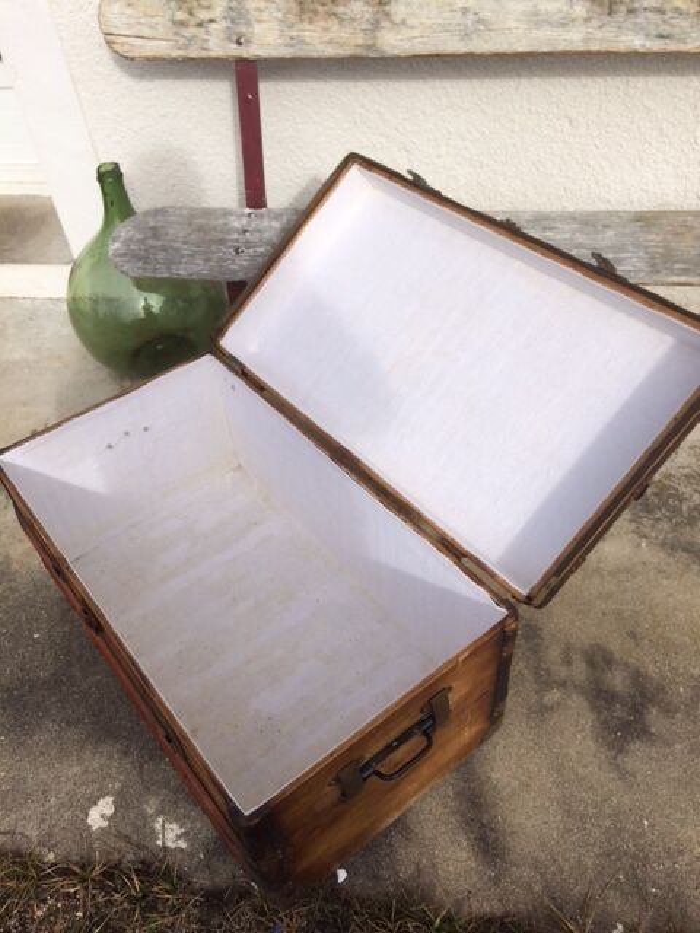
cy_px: 466
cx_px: 350
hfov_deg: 48.2
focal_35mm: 29
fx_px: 782
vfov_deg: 61.7
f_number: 2.2
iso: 32
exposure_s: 1/2564
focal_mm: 4.15
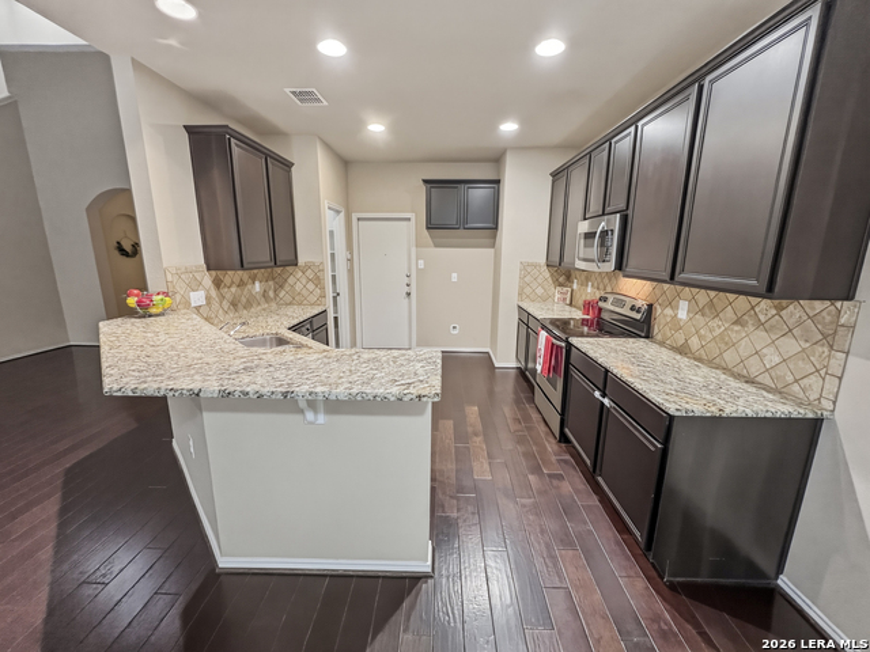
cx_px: 435
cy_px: 326
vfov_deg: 89.9
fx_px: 327
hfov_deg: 106.2
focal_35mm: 13
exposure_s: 1/60
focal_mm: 1.6
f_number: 1.8
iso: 640
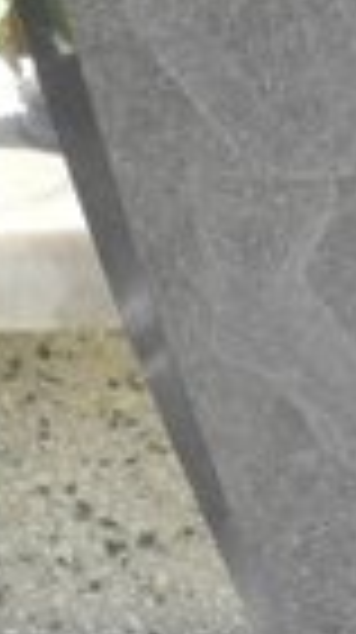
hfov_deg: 3.0
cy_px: -144
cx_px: 1663
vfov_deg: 5.7
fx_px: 6346
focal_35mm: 377
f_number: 3.5
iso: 100
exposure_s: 1/200
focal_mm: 13
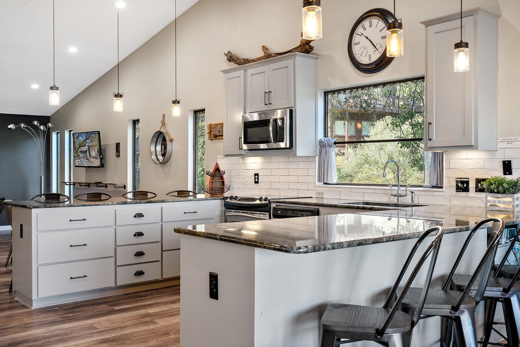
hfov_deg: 54.4
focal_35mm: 35
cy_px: 174
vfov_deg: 37.9
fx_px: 506
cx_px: 260
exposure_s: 1/3
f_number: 8
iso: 320
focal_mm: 35
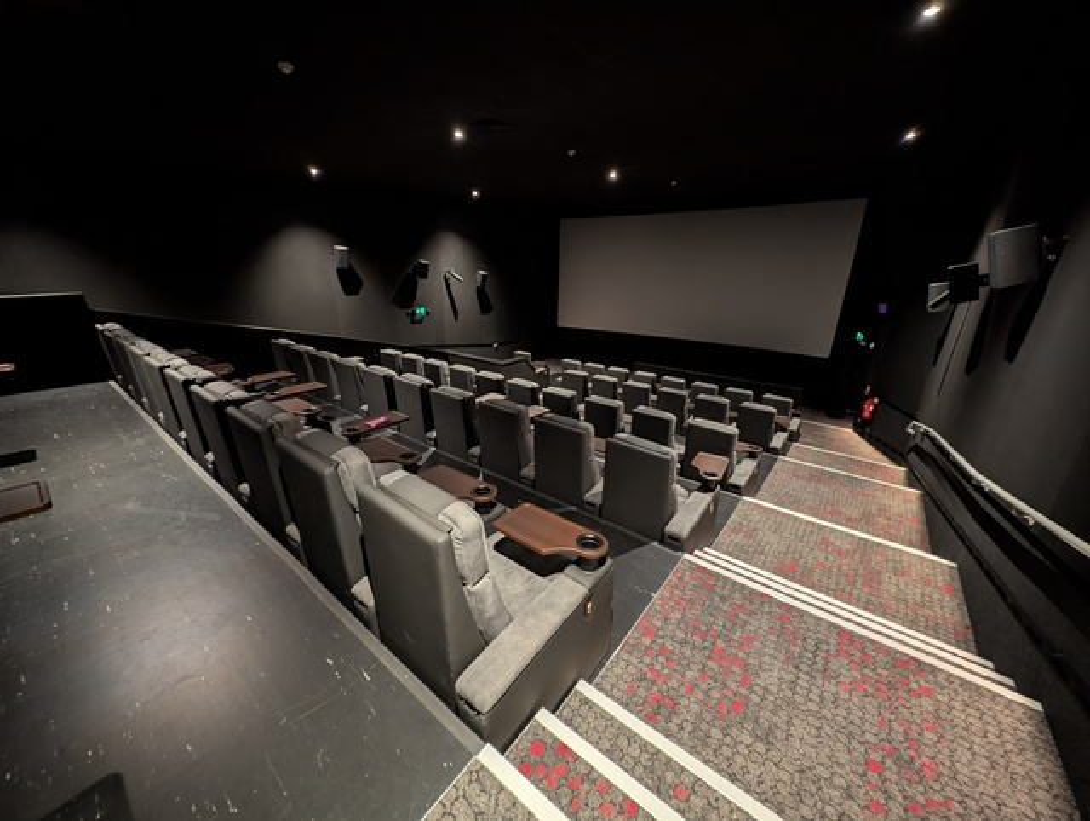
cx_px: 545
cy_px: 410
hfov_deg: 110.5
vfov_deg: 94.6
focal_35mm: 12
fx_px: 378
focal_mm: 2.23
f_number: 1.95
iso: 469
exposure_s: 1/2.94
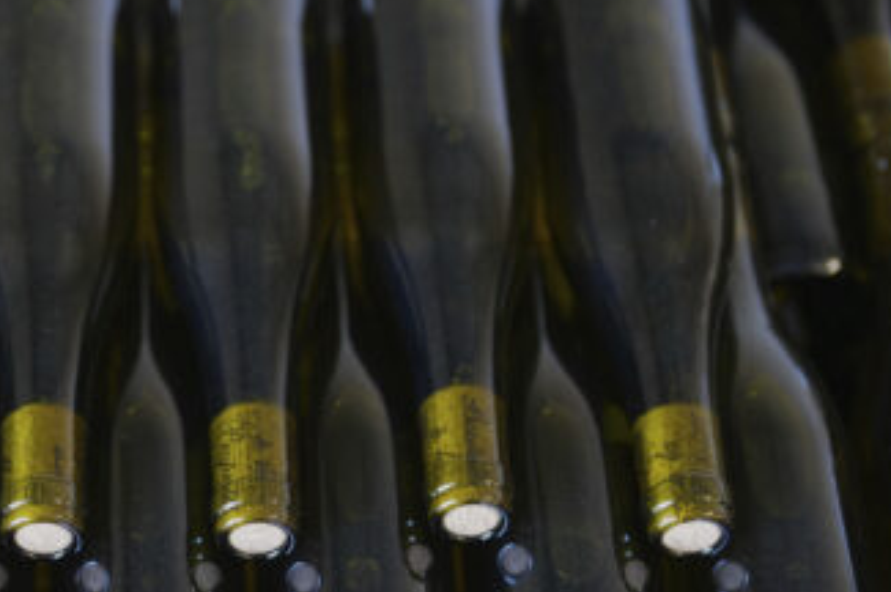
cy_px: 507
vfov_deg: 13.1
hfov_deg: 19.2
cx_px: 37
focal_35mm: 104
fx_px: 2571
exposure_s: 1/100
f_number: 1.6
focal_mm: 50
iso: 500
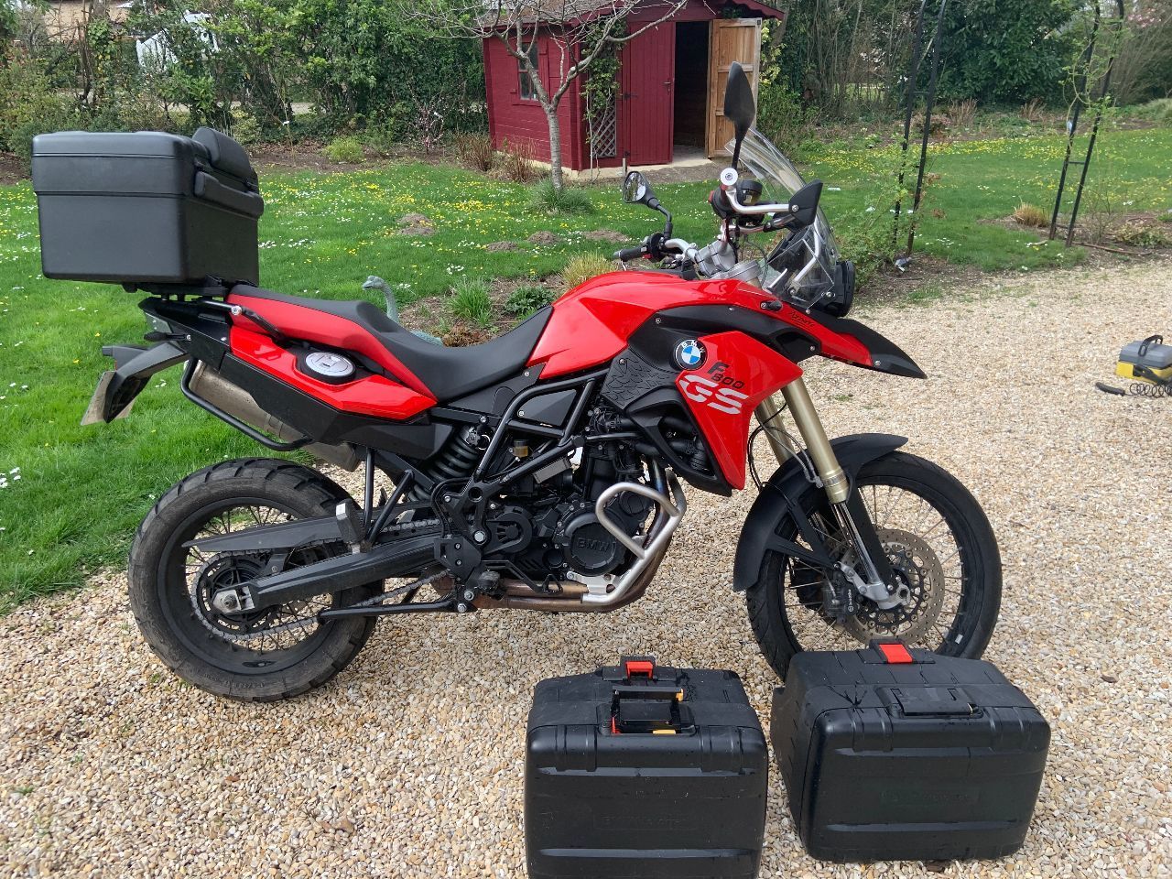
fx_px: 880
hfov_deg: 67.3
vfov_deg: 53.1
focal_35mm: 26
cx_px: 586
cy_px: 440
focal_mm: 4.25
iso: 25
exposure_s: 1/497
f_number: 1.8
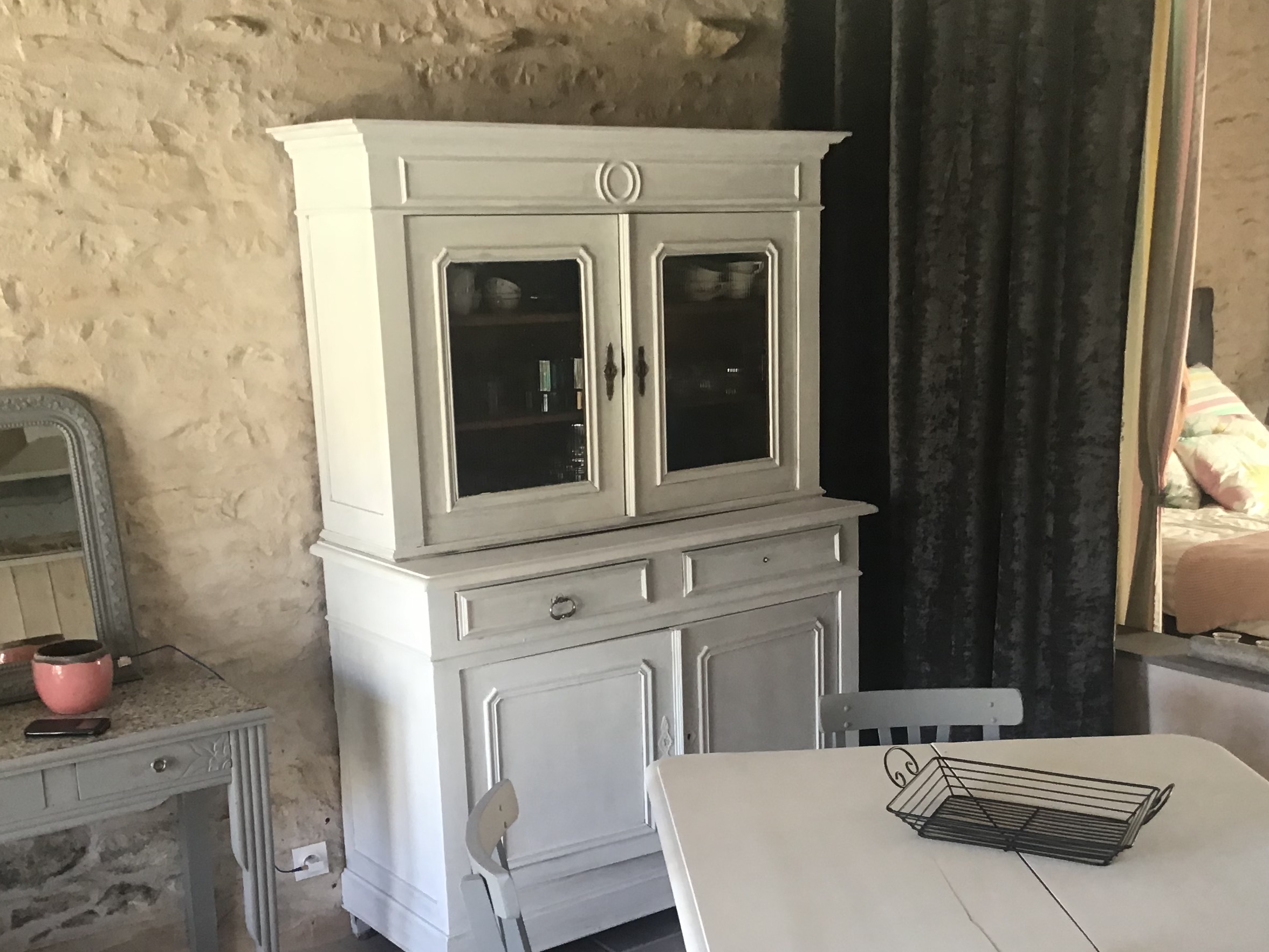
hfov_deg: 43.8
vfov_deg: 33.3
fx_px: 1576
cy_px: 645
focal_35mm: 43
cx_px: 698
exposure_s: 1/33
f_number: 2.4
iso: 80
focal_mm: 3.3
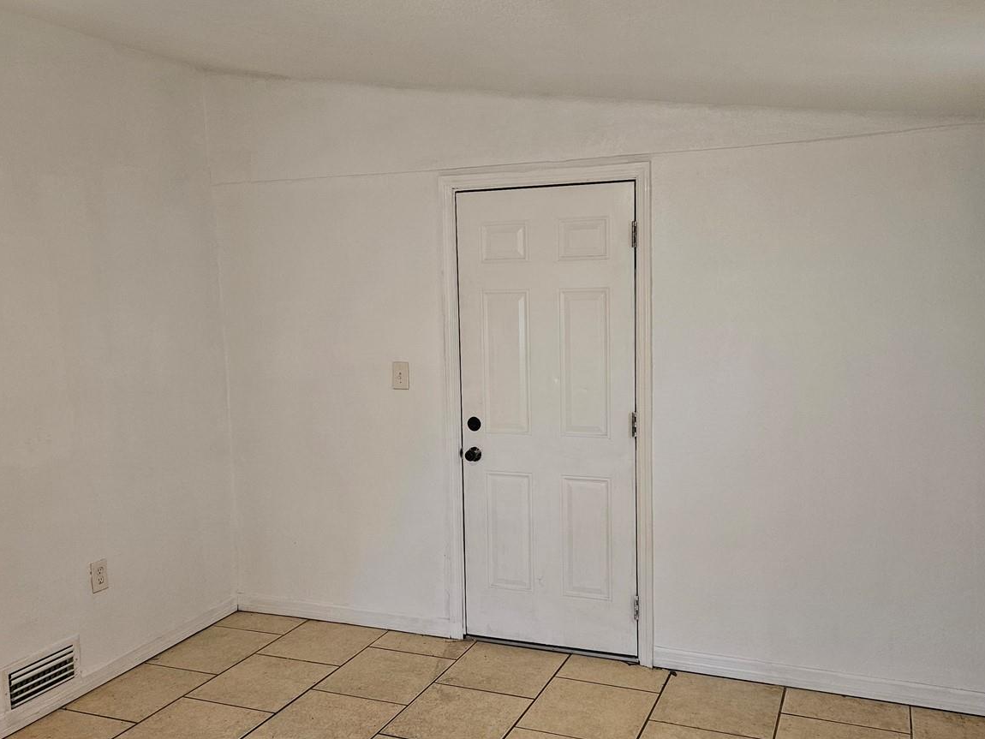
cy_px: 390
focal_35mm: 32
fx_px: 911
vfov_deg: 44.2
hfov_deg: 56.8
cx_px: 518
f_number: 1.8
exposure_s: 1/120
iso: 400
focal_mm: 5.4
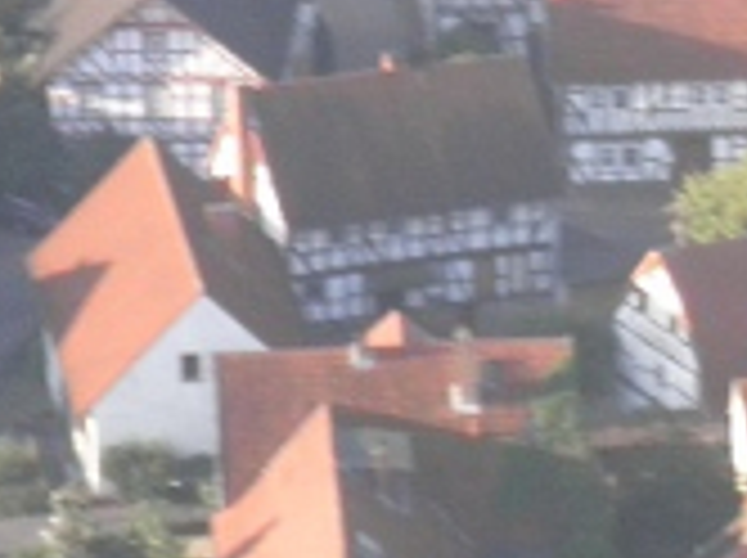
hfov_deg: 3.4
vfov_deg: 2.6
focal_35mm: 579
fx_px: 12477
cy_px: 558
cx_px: 1719
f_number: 5.8
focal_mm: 21.5
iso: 160
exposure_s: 1/80
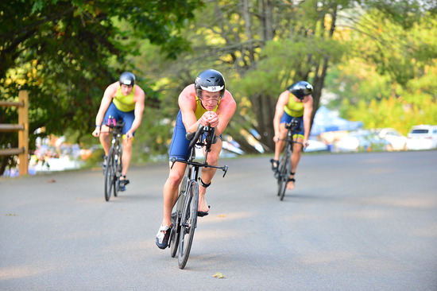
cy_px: 146
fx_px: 1638
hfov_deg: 15.2
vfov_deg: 10.1
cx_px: 218
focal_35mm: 135
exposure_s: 1/3200
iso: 2500
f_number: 2.8
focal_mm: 135
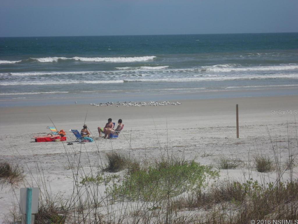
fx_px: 1119
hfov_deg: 15.2
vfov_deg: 11.4
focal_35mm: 130
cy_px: 112
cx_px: 149
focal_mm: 24.5
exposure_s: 1/750
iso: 80
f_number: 5.9
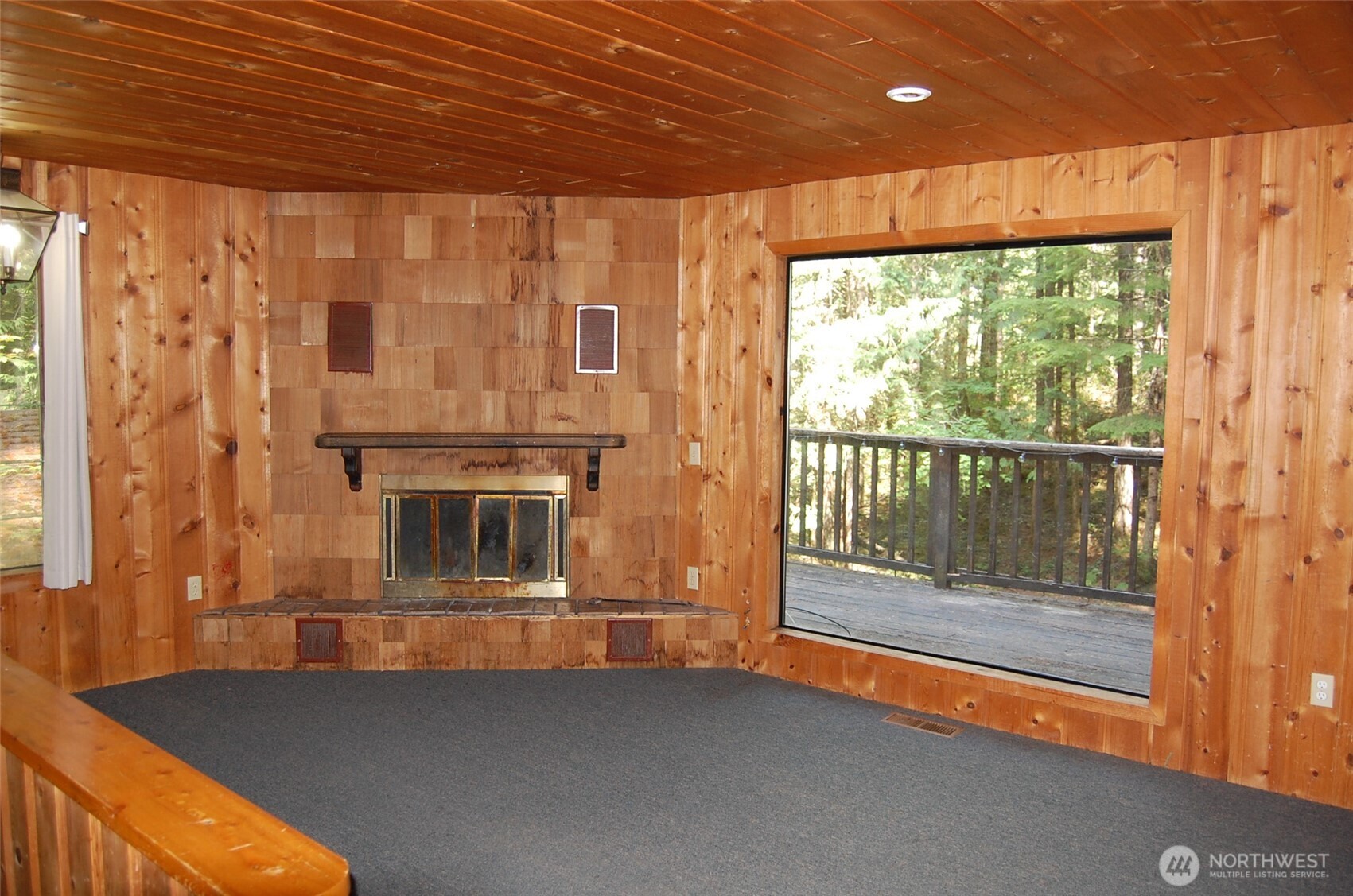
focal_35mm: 27
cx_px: 676
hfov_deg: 67.5
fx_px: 1013
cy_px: 448
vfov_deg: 47.7
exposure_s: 1/60
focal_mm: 18
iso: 400
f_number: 3.5
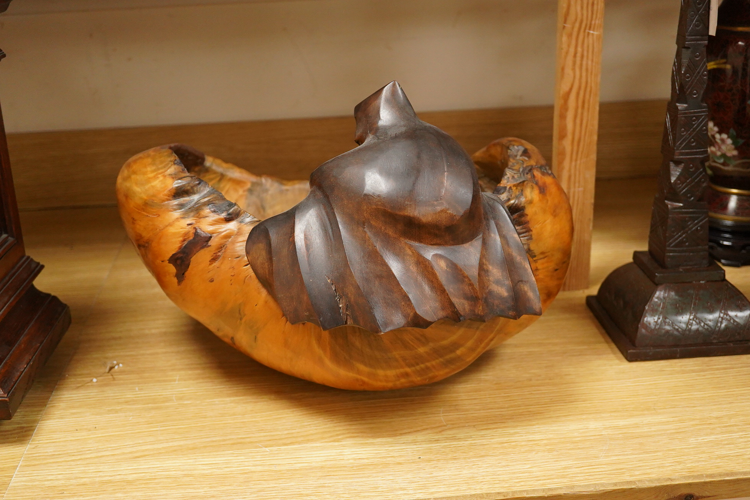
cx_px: 375
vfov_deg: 29.9
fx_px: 937
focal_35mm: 45
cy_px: 250
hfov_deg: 43.6
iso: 2500
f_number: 3.5
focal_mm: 30
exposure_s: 1/250
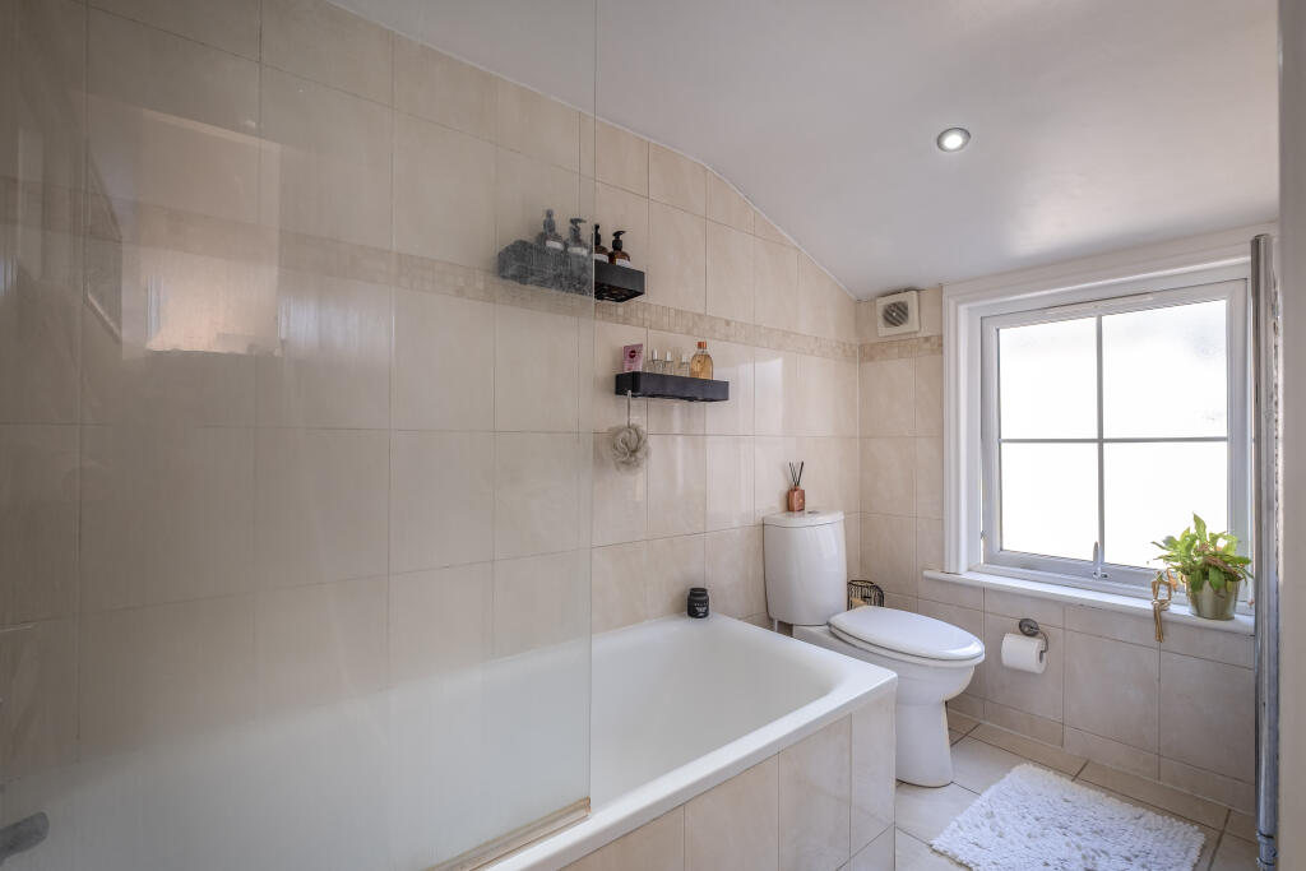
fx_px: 544
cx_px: 653
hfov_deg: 100.4
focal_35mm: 15
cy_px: 436
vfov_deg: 77.3
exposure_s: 1/15
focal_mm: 10
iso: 250
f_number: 7.1
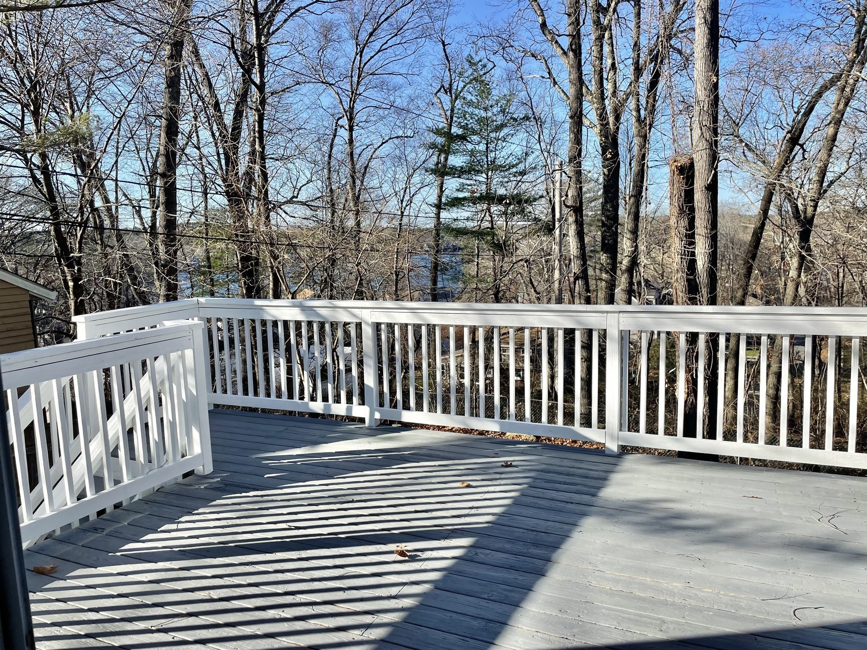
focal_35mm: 26
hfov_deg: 67.3
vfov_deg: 53.1
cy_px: 325
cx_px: 434
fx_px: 651
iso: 32
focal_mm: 4.2
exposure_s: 1/2020
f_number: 1.6
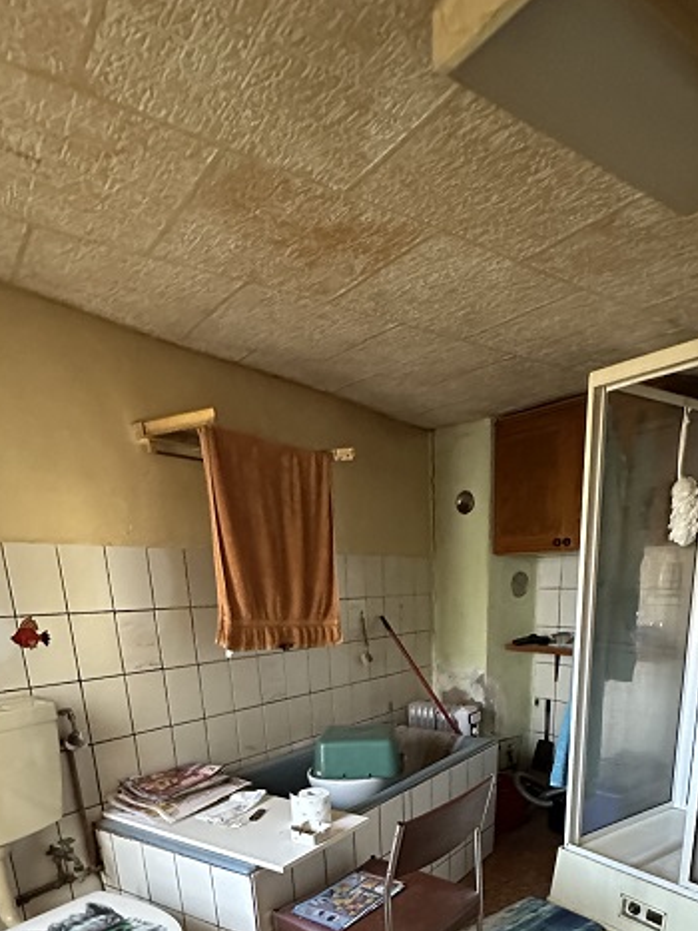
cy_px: 787
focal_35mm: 24
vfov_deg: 63.2
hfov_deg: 56.4
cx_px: 413
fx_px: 646
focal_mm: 2.22
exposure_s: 1/50
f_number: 2.2
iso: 1250
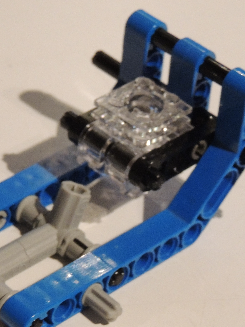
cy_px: 199
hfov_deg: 11.6
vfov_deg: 15.4
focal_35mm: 128
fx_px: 1208
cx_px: 96
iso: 800
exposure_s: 1/15
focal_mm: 13.3
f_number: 3.9
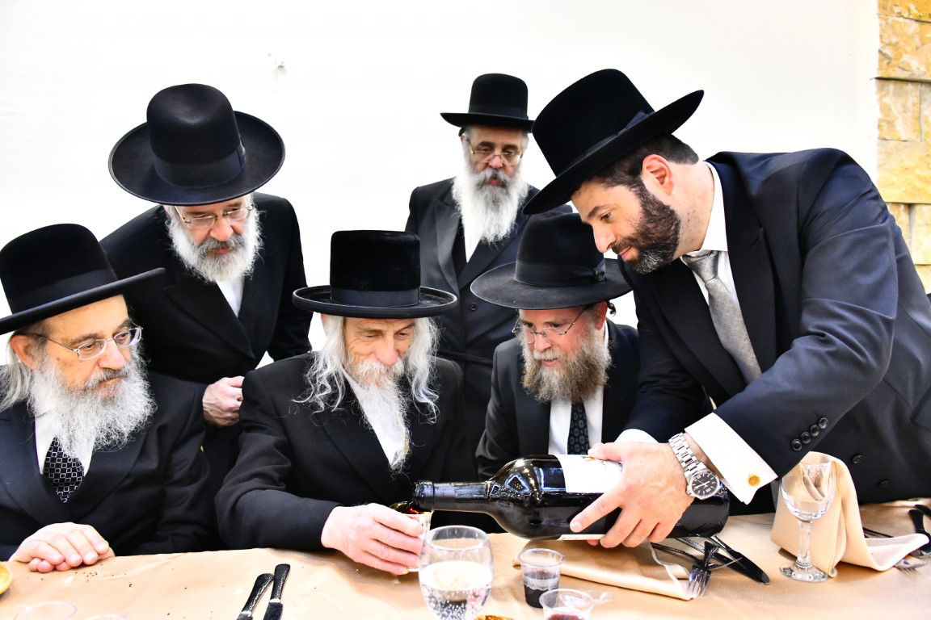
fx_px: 724
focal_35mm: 28
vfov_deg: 46.4
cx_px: 466
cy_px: 310
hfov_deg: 65.5
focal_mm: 28
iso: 5000
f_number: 5
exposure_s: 1/125
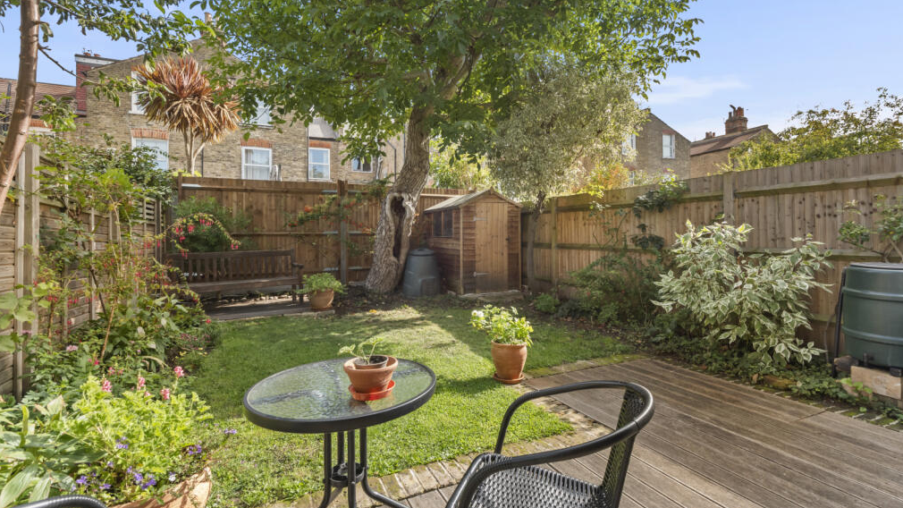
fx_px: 407
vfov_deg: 63.6
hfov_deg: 95.9
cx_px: 448
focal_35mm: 17
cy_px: 219
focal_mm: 16
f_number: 10
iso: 900
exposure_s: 1/200
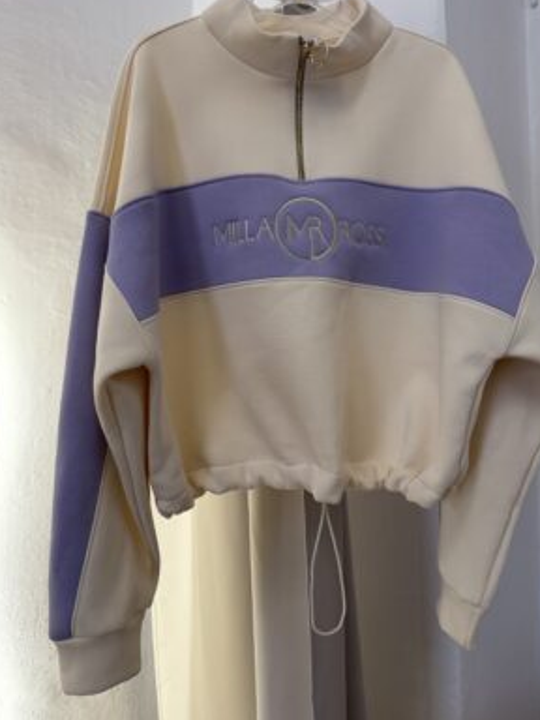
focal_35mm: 27
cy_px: 321
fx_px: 562
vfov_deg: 65.1
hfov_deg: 51.3
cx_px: 292
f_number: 1.78
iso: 200
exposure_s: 1/121
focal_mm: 6.76
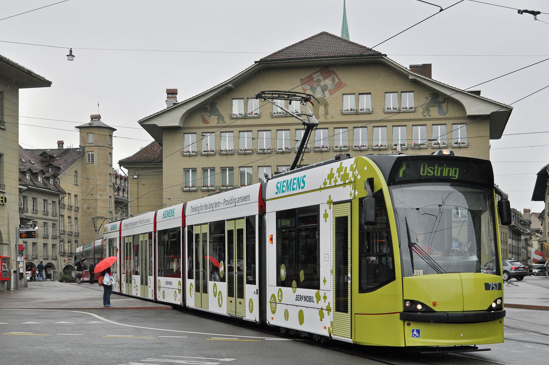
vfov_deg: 24.1
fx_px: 853
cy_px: 199
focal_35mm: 56
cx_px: 300
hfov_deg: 35.7
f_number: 5
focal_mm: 34
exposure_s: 1/800
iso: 320
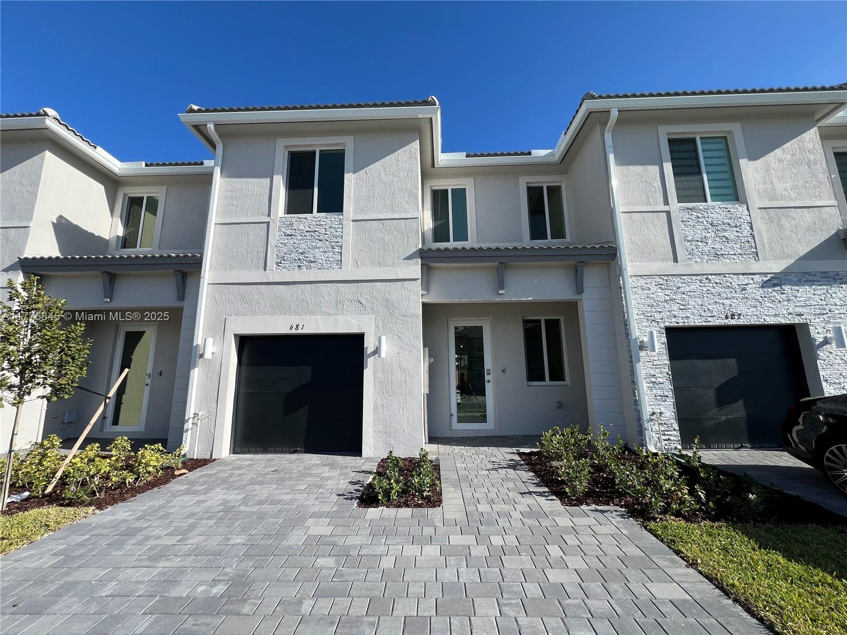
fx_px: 318
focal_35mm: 13
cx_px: 424
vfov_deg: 89.9
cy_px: 318
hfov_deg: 106.2
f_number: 1.8
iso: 32
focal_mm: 1.57
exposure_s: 1/1508
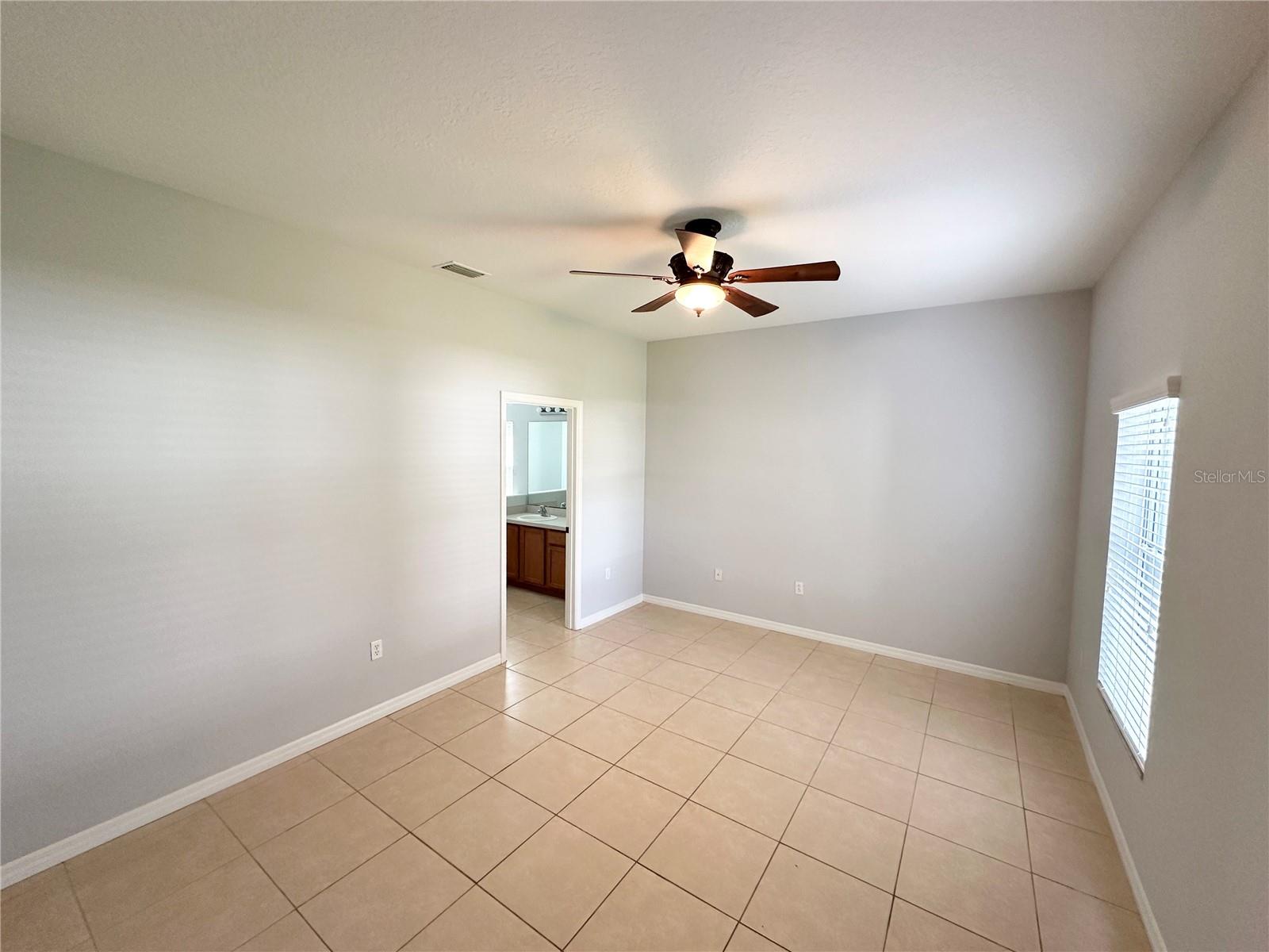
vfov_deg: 85.7
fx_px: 513
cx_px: 634
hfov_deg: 102.1
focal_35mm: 14
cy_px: 476
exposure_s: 1/120
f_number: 2.2
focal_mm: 2.22
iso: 200
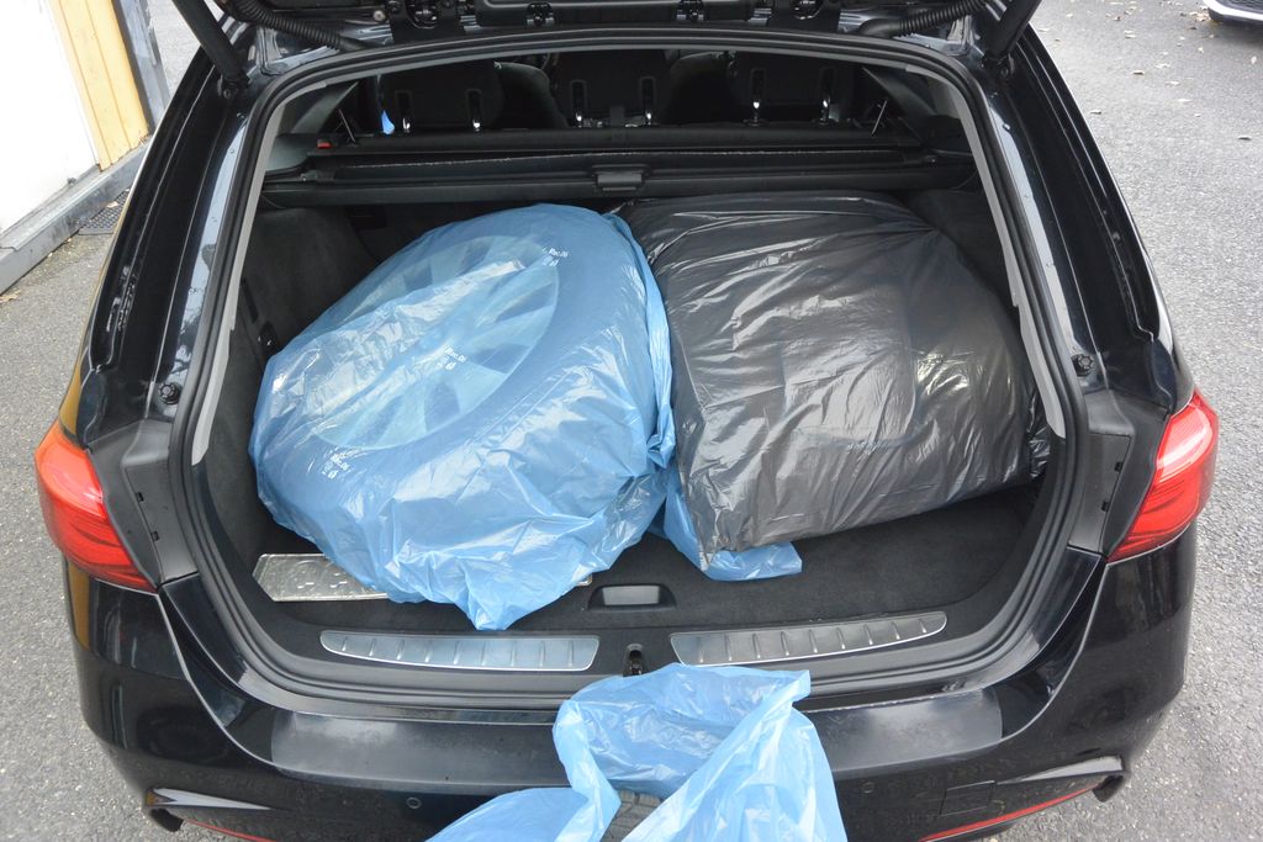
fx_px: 947
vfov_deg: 47.9
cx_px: 632
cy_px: 421
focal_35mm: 27
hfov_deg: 67.4
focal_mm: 10
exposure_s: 1/50
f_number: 3.5
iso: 800
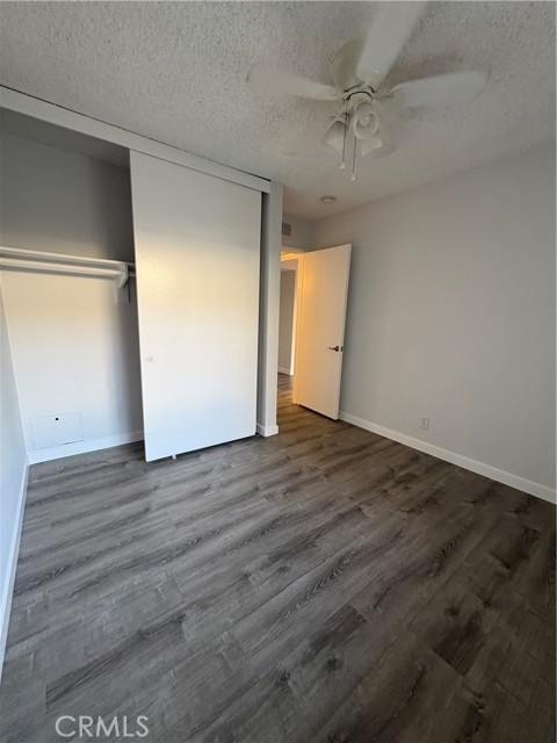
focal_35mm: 14
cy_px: 372
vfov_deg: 102.1
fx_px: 300
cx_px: 278
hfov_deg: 85.7
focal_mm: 2.22
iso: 160
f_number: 2.2
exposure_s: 1/60
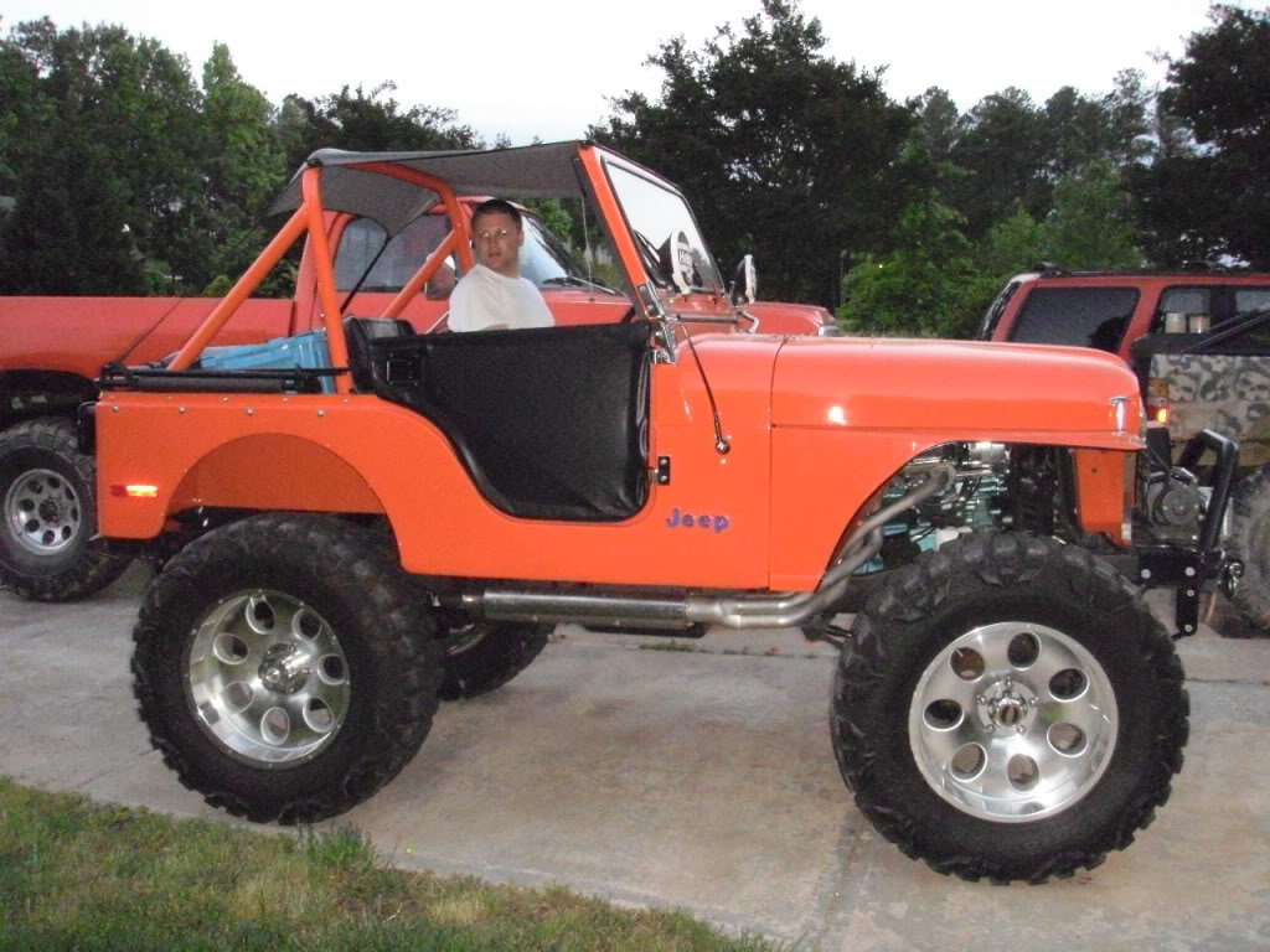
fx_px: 1394
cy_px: 476
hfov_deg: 49.0
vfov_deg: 37.7
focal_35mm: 38
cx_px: 635
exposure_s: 1/30
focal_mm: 6.7
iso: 640
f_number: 3.5
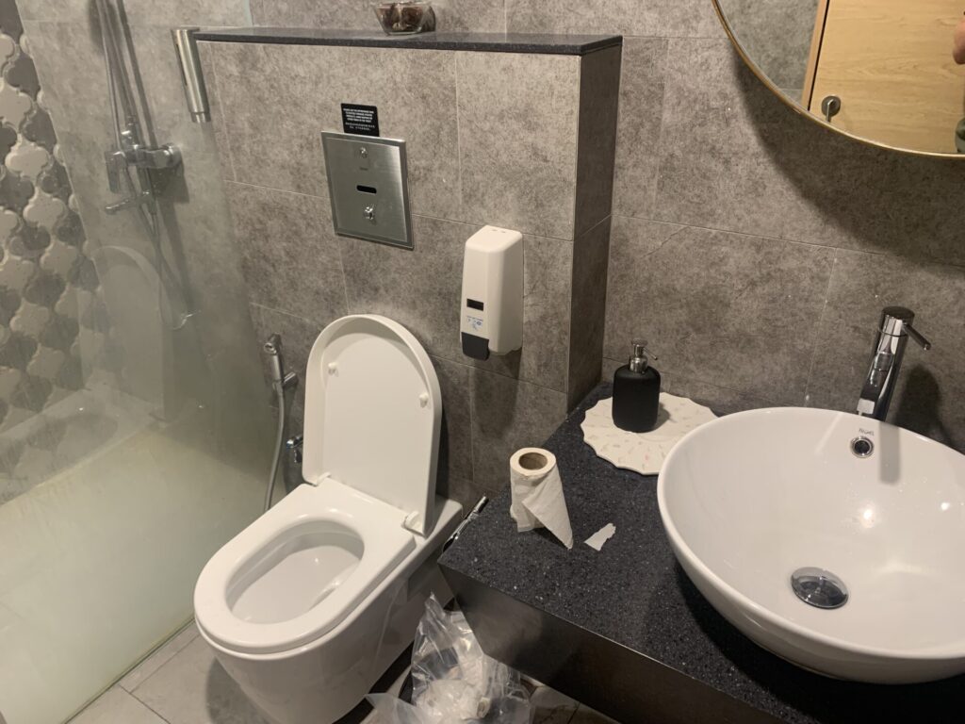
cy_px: 362
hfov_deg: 67.3
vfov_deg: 53.1
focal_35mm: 26
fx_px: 725
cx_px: 482
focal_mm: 4.25
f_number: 1.8
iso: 125
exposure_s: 1/50
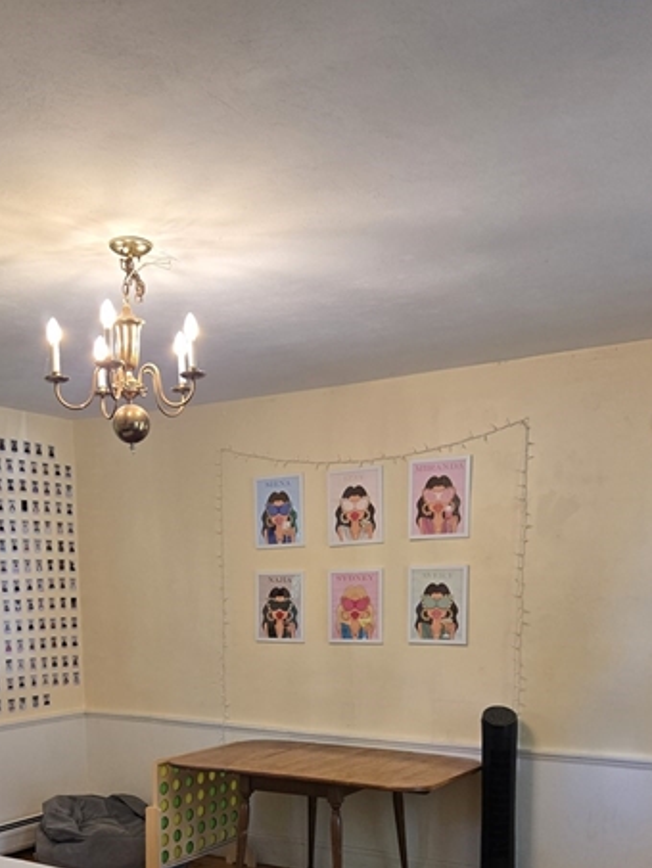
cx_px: 245
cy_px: 719
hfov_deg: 36.6
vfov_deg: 45.0
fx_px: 979
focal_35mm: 39
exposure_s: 1/120
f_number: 1.8
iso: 160
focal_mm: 5.4
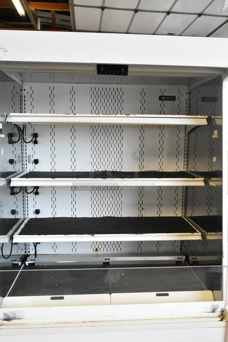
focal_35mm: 30
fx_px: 285
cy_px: 171
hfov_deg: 43.7
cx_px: 114
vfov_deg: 61.9
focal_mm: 20
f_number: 8
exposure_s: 1/160
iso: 6400
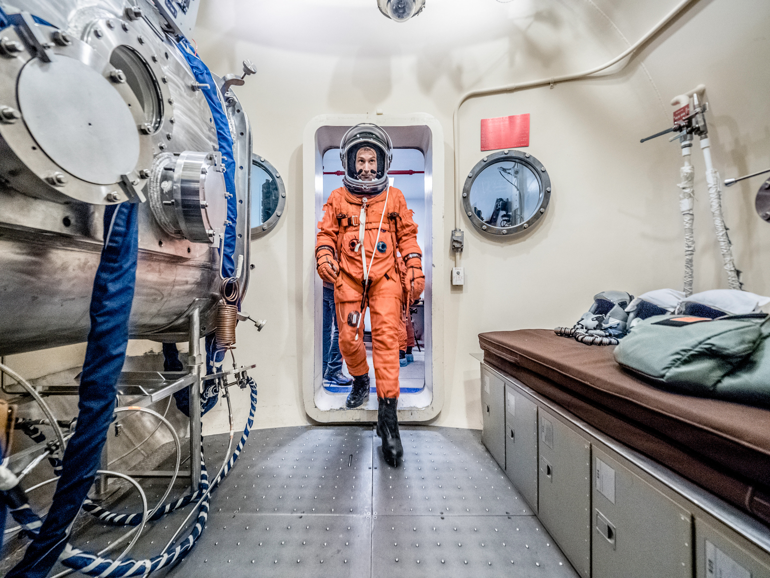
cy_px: 289
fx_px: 311
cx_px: 385
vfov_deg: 85.7
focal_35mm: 14
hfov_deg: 102.1
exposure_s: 1/40
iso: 1600
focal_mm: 7
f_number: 2.8
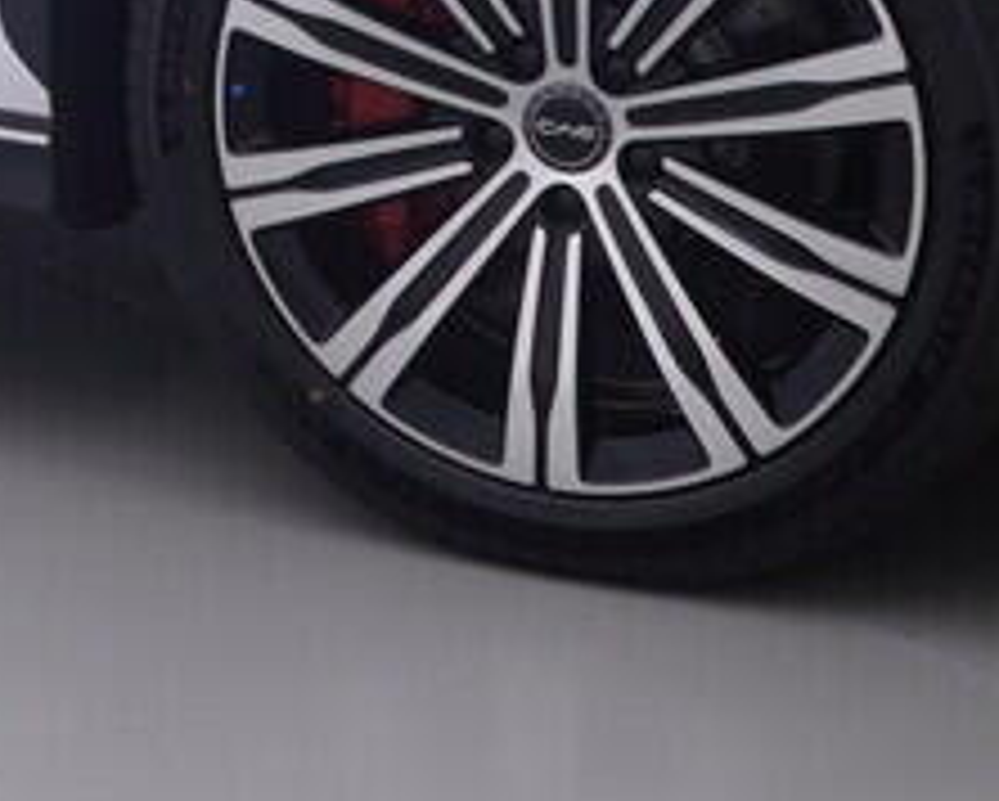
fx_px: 4056
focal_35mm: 137
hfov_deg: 13.3
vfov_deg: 10.8
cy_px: -486
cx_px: -464
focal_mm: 15
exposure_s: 1/80
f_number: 5
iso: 200
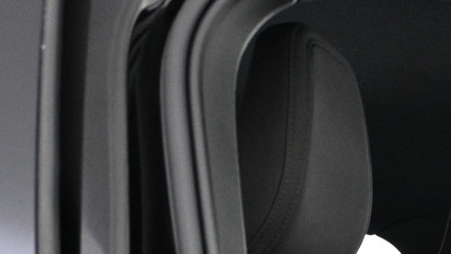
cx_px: 780
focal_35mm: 125
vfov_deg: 9.0
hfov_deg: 15.1
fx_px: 1495
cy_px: 547
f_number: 3.8
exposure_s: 1/20
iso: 1600
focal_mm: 20
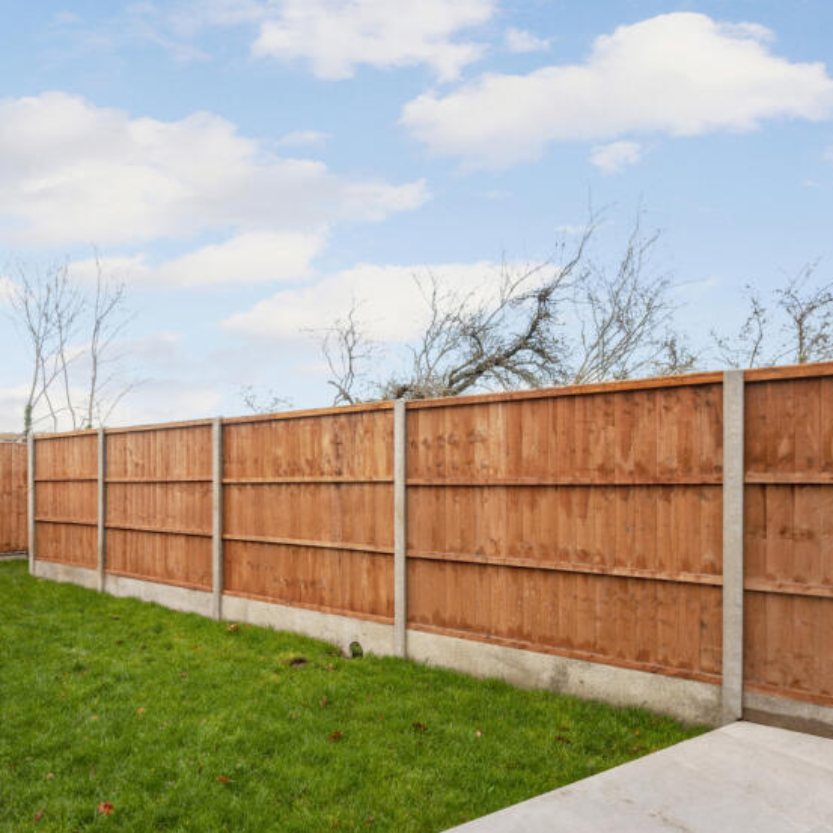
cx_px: 337
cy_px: 474
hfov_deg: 69.0
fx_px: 599
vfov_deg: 69.3
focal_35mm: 22
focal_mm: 14
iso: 200
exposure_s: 1/50
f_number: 8
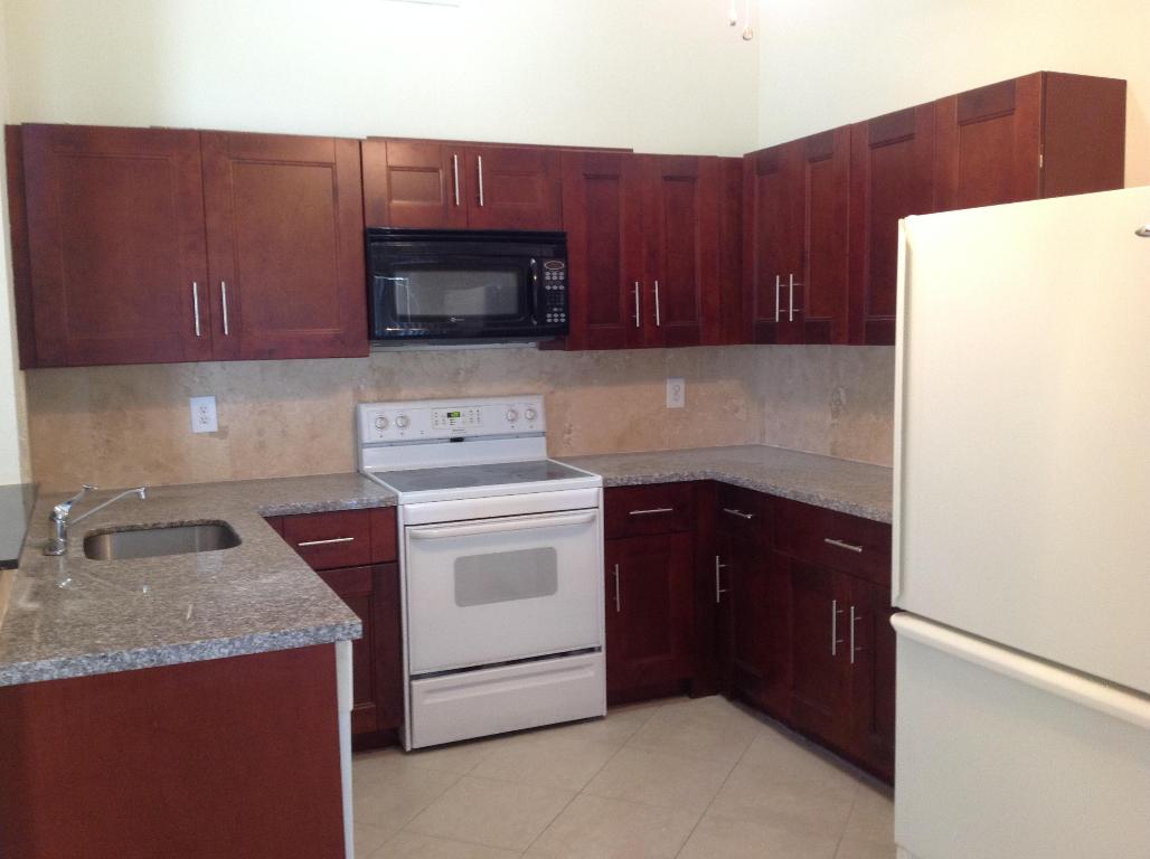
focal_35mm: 35
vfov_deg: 40.6
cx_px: 575
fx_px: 1161
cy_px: 430
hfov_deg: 52.7
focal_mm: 4.28
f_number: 2.4
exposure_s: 1/15
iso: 100
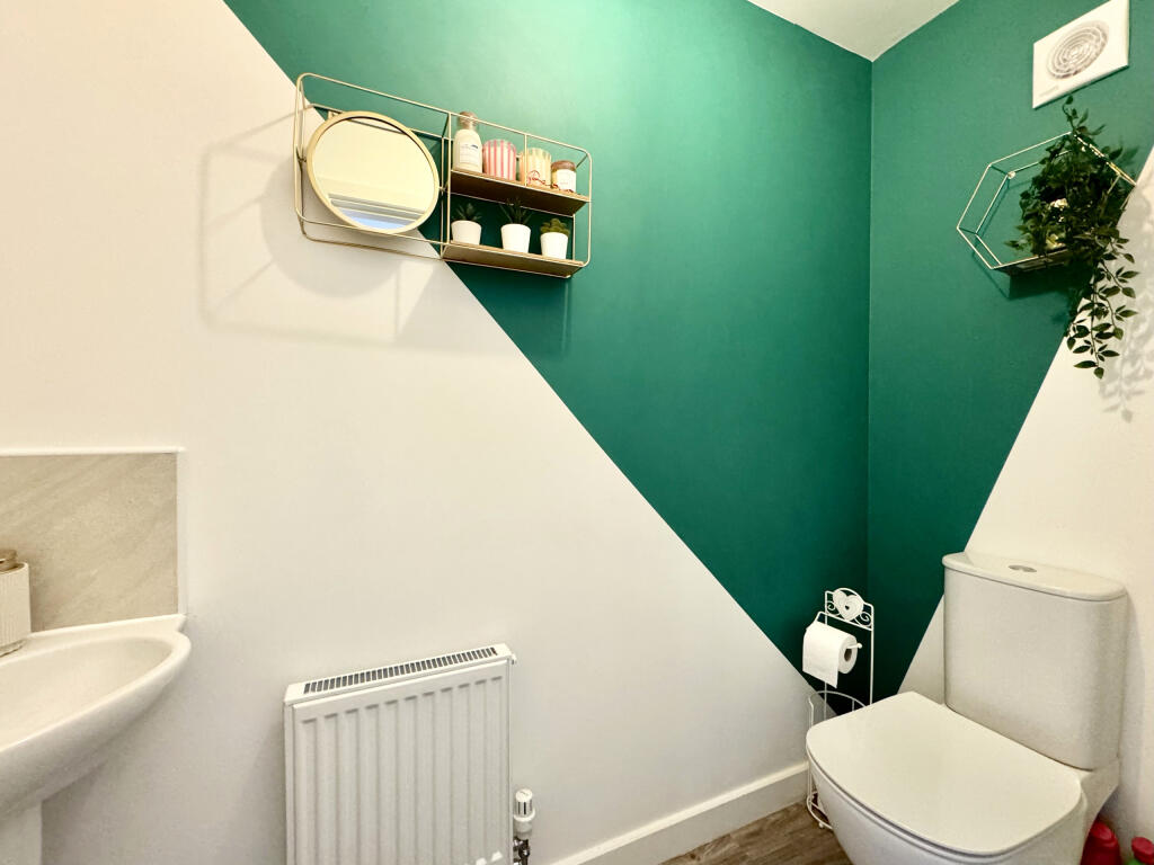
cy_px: 432
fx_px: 467
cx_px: 577
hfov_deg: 102.1
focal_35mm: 14
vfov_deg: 85.7
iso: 800
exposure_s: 1/50
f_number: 2.2
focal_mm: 2.22
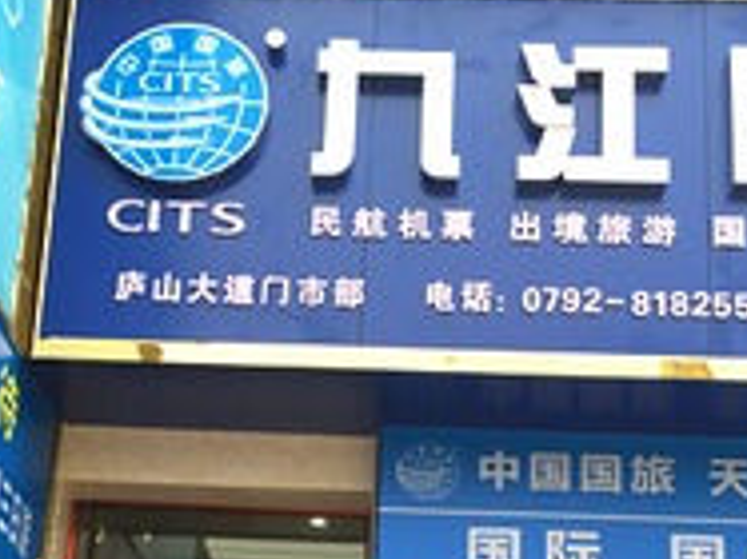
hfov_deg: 31.2
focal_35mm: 62
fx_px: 1337
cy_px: 571
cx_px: 324
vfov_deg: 22.6
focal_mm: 4.15
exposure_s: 1/100
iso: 32
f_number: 2.2
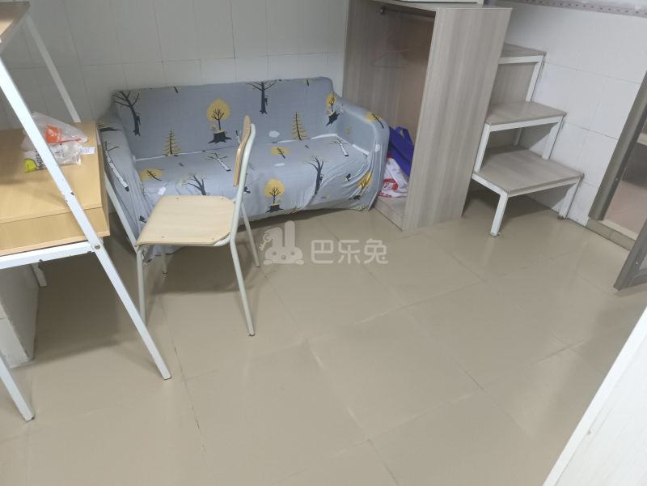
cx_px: 324
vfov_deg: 58.9
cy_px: 243
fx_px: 430
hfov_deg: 73.9
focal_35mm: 23
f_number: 1.88
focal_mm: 5.59
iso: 1753
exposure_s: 1/33.3
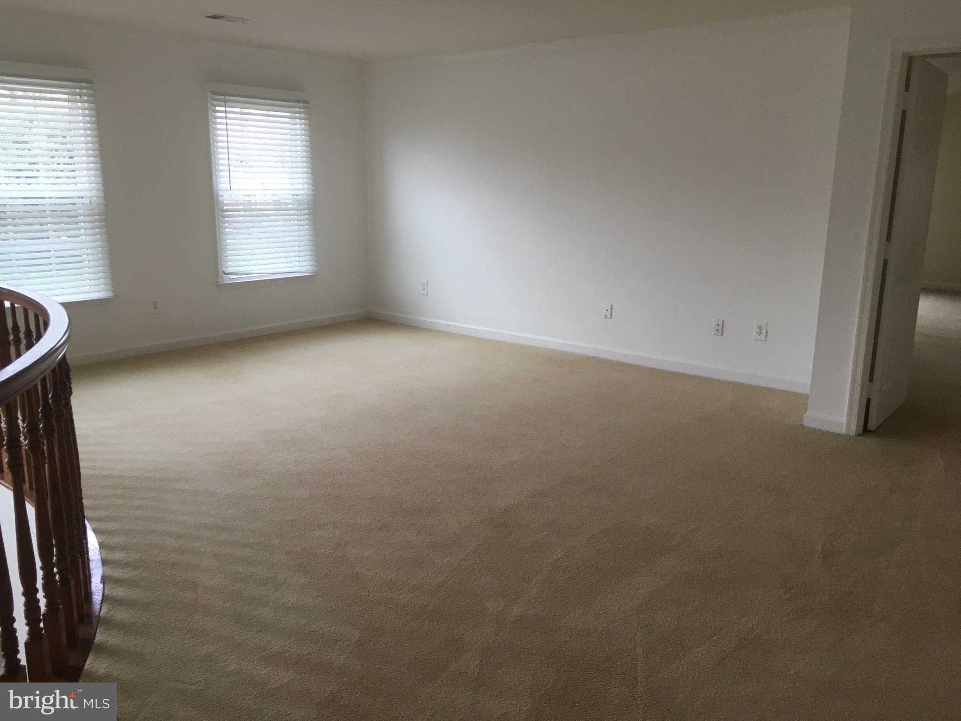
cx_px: 480
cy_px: 360
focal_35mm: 29
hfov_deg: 61.7
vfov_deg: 48.2
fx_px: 805
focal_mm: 4.15
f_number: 2.2
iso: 25
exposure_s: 1/30
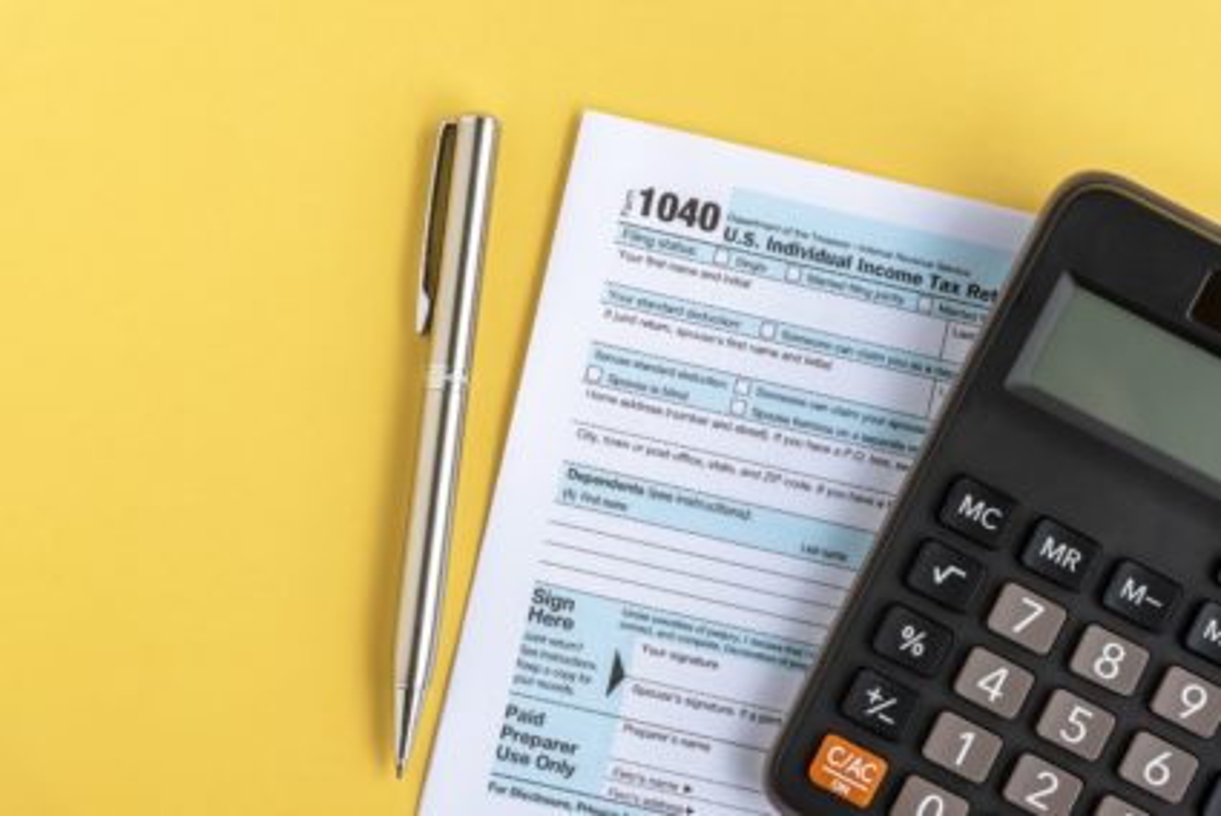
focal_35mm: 105
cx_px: 610
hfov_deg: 19.4
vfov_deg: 13.1
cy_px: 408
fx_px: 3564
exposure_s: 1/160
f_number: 8
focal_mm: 105
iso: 200
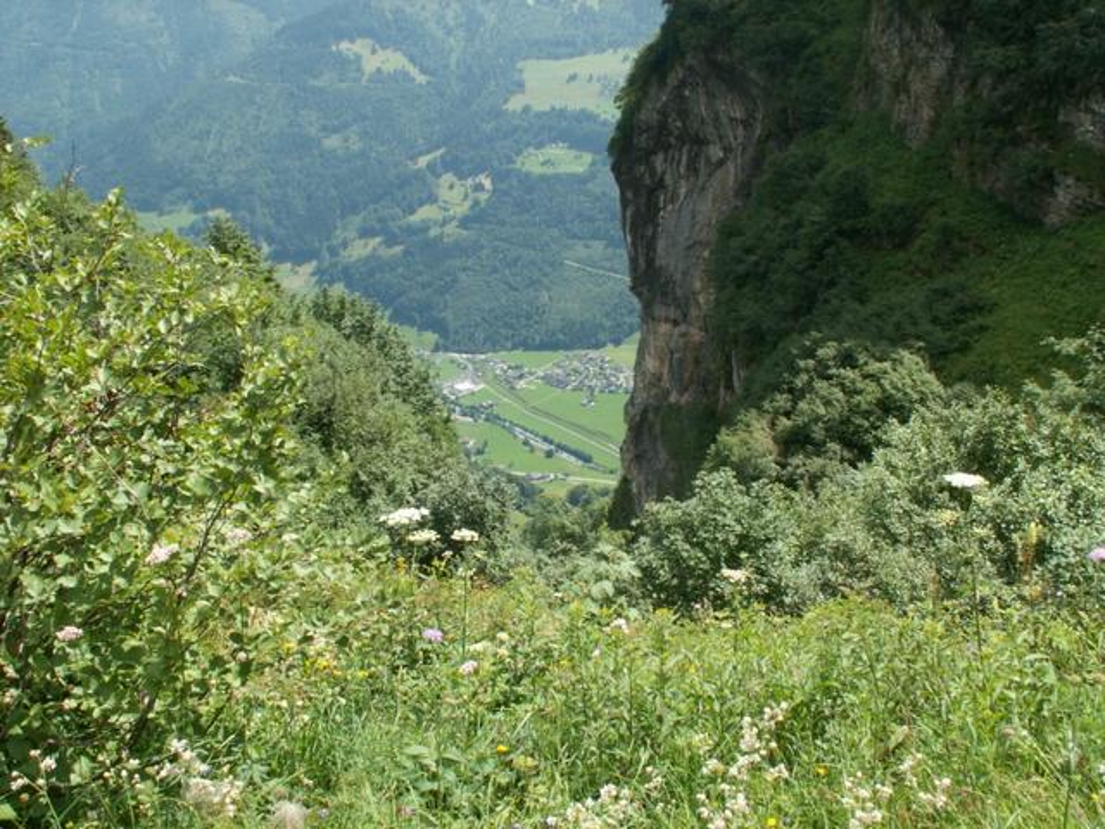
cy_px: 414
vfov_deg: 40.7
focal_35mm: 35
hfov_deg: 52.6
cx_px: 552
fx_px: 1117
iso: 50
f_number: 8
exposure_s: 1/60
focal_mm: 5.86
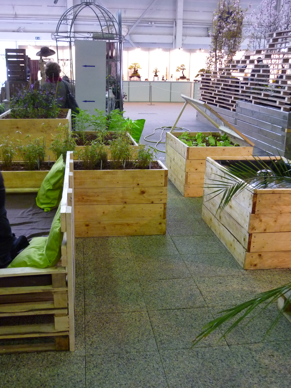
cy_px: 194
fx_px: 404
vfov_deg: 51.4
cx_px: 146
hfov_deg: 39.7
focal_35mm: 36
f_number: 2.9
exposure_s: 1/13
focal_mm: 5.9
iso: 400
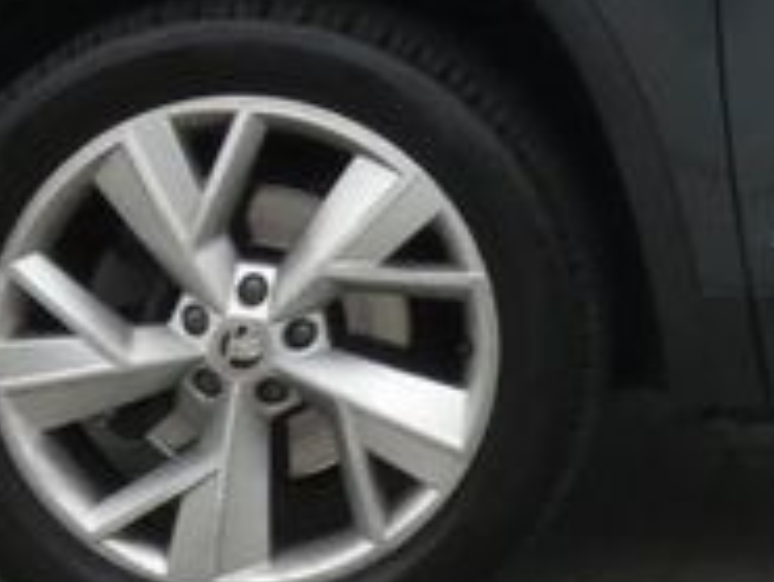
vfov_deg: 5.8
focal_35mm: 254
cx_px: 1640
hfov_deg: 7.4
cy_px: -167
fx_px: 5683
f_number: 5.6
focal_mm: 8.2
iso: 320
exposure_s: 1/80
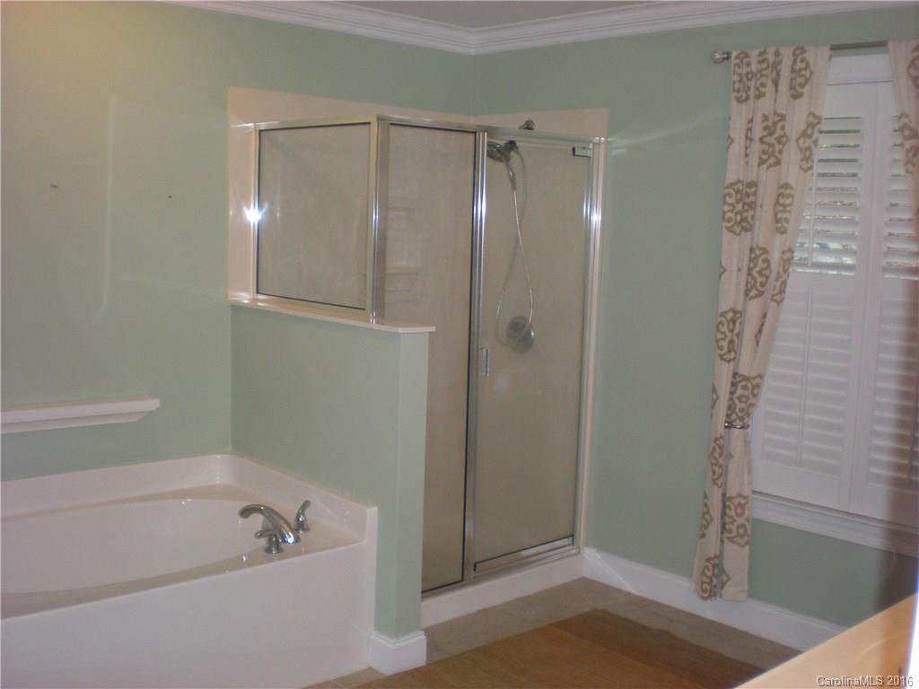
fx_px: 1009
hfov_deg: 49.0
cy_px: 344
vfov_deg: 37.7
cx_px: 460
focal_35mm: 38
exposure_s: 1/60
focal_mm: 6.3
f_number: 3.1
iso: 148
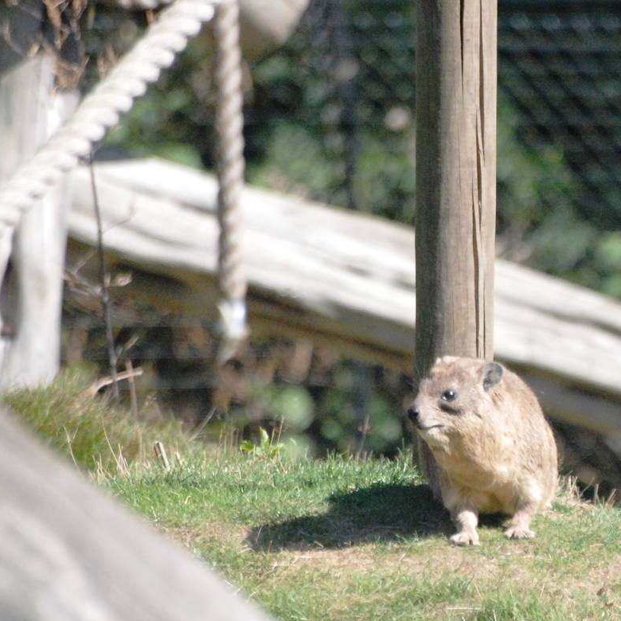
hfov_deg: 2.2
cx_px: 531
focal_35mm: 785
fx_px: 15933
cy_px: 387
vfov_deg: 2.2
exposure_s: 1/2500
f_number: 6.3
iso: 1600
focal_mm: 300
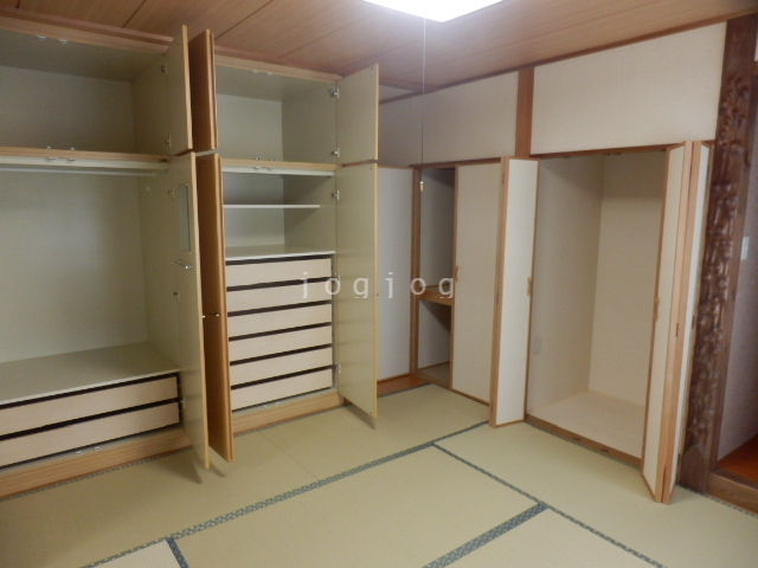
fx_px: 526
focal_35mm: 24
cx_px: 379
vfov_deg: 56.8
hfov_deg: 71.6
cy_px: 284
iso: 400
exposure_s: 1/30
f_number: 3
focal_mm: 4.2
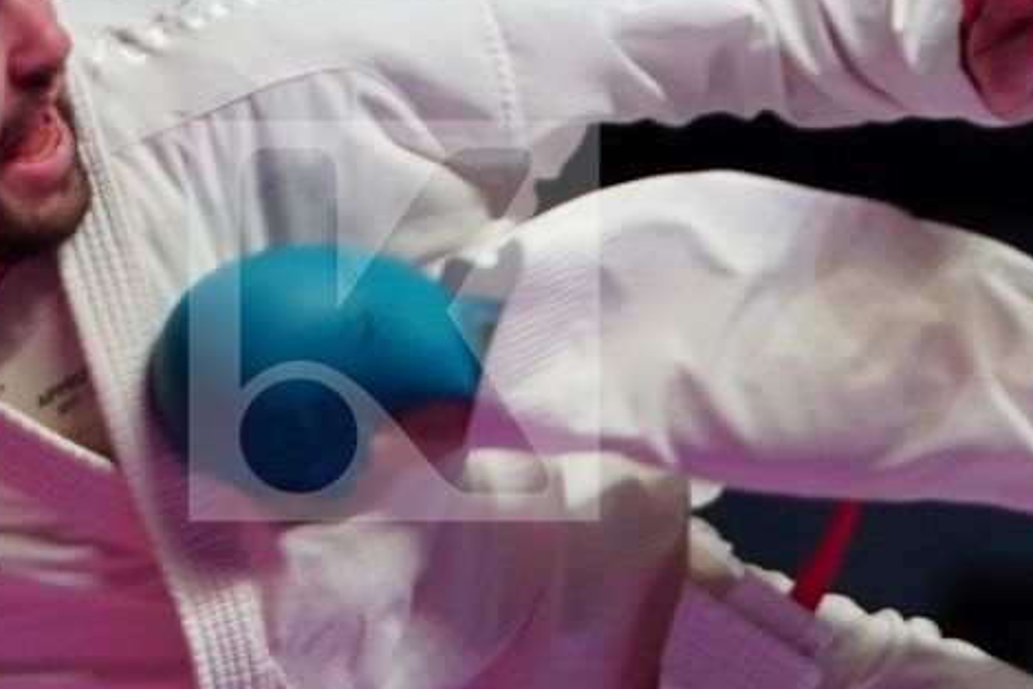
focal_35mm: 817
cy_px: 321
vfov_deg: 1.7
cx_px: 1141
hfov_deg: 2.5
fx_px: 23449
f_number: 2.8
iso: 1250
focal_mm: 142
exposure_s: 1/1000
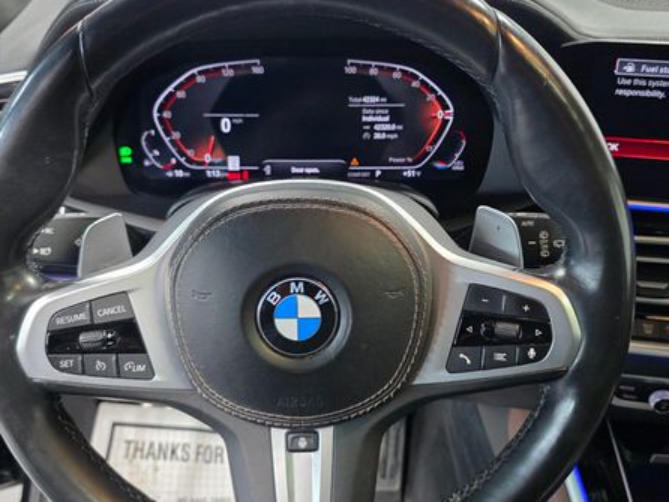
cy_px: 265
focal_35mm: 33
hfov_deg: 55.3
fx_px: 638
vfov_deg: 43.0
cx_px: 320
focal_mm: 6.3
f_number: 1.7
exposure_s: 1/120
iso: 500
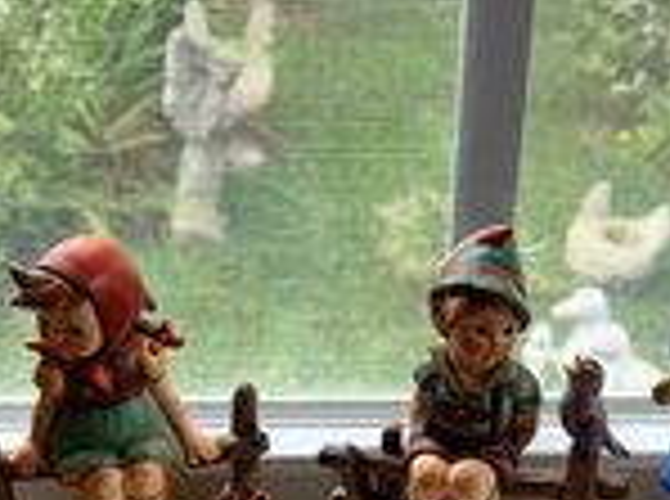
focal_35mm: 60
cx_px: 371
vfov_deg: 23.8
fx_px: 1159
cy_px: 421
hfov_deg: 32.2
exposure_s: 1/155
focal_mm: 5.7
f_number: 1.5
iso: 40
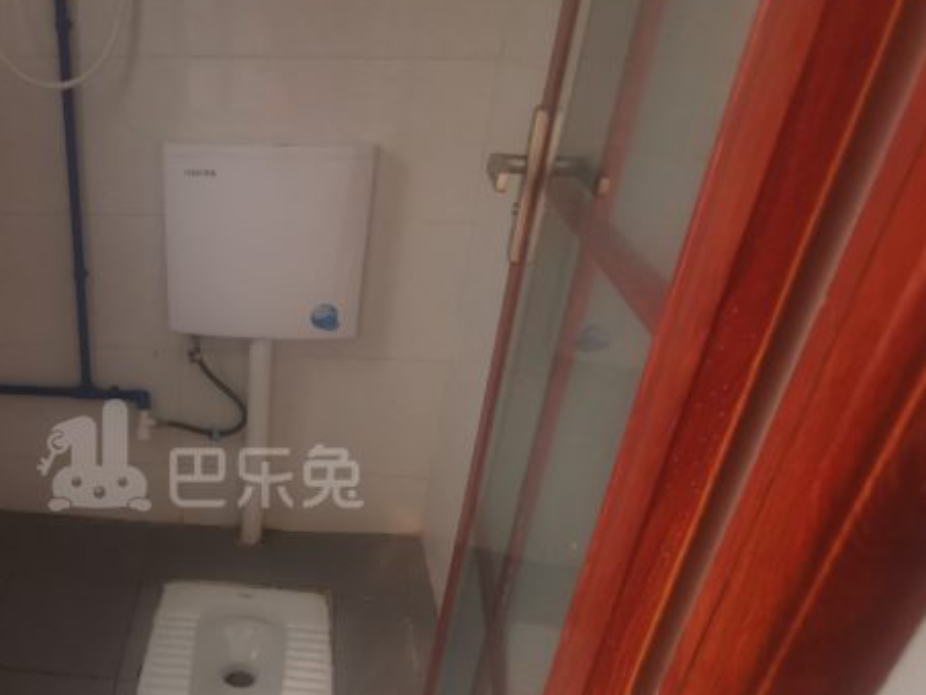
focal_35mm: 30
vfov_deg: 46.2
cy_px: 456
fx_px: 803
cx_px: 200
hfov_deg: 56.1
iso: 100
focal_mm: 2.26
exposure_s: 1/50
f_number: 2.2
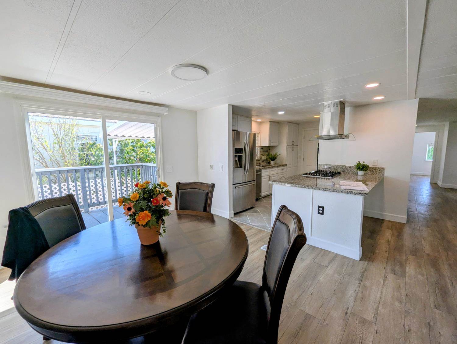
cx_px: 228
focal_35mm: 13
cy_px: 172
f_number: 2.2
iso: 41
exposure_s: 1/286
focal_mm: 1.95
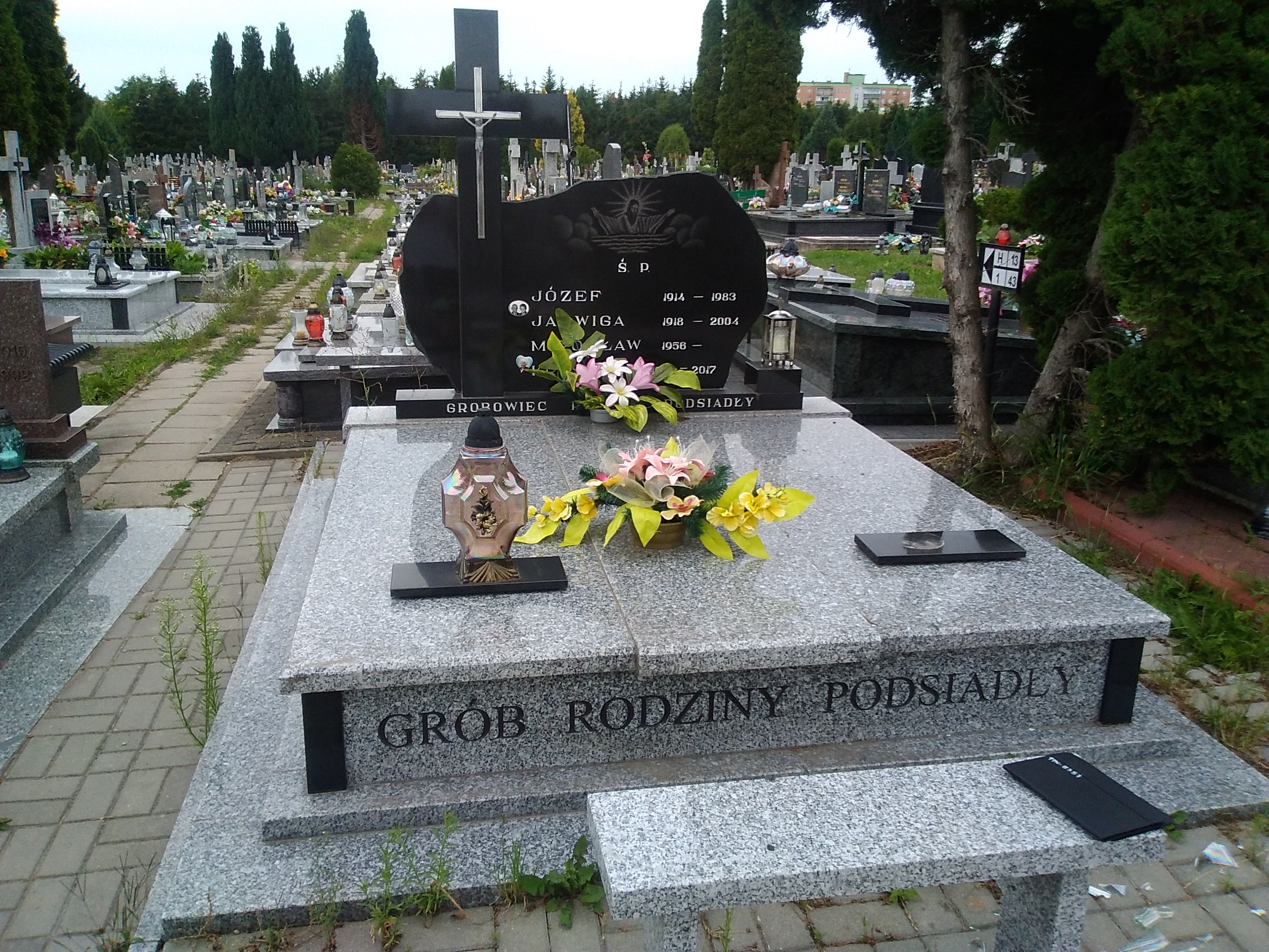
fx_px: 1063
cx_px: 634
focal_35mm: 29
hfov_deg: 61.7
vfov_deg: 48.2
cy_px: 476
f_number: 2.4
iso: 100
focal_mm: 2.39
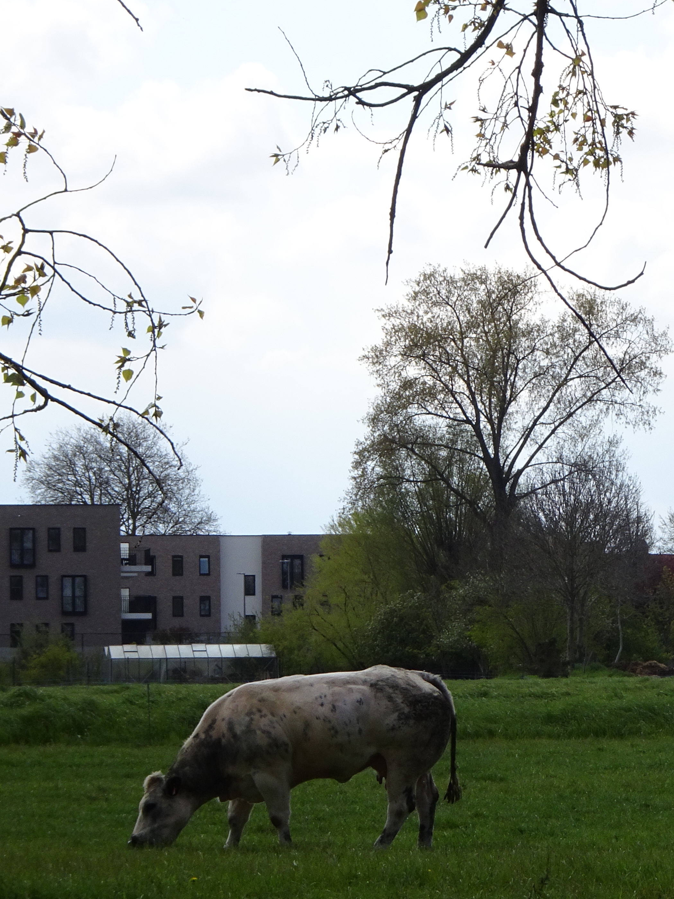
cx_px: 767
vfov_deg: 10.7
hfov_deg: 8.0
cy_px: 537
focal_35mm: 184
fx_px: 4778
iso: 80
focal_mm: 17.97
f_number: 5
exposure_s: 1/400
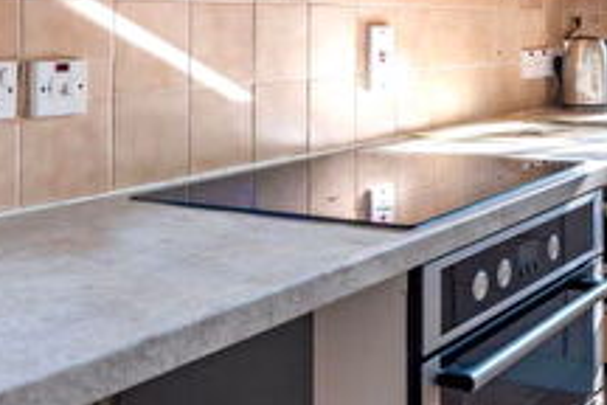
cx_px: 559
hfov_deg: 34.0
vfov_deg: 23.8
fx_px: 927
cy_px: 30
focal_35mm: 55
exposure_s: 1/6
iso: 100
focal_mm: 17
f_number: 13
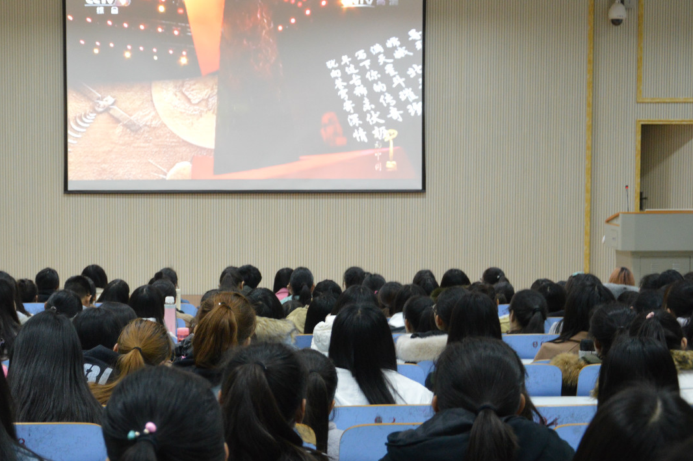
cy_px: 247
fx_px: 1385
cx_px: 247
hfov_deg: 28.0
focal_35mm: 72
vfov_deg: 18.9
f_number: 4.2
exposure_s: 1/15
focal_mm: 32
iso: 1000
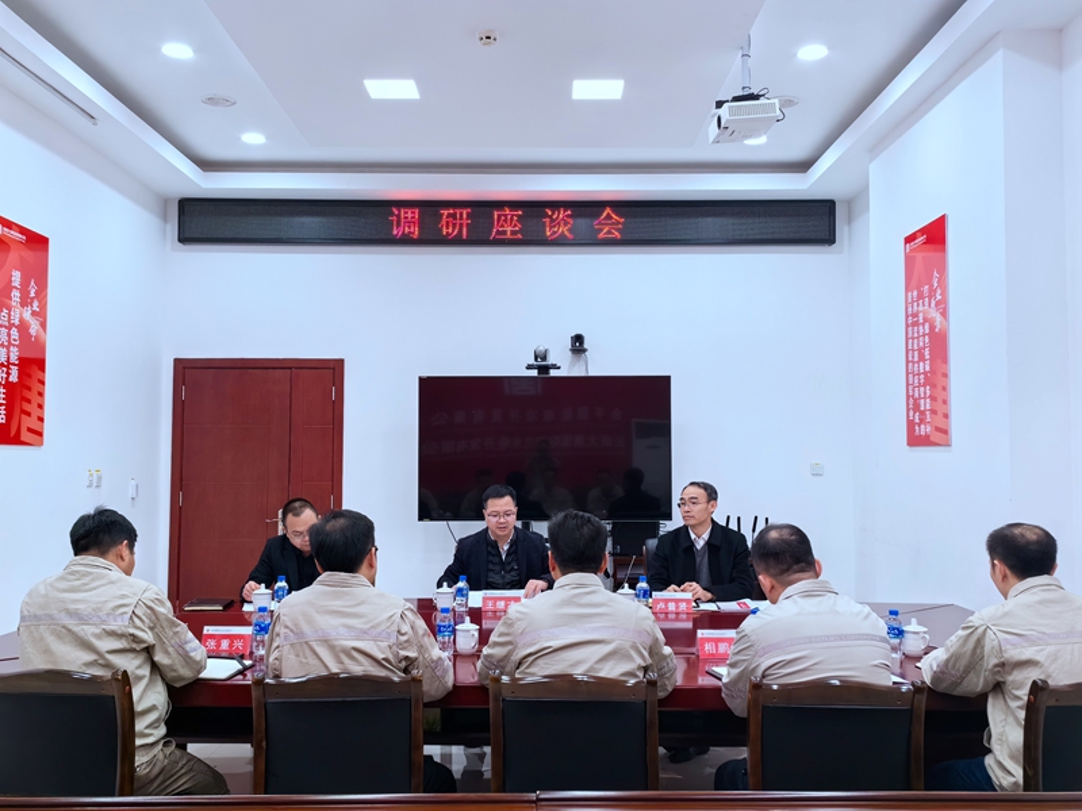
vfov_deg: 42.9
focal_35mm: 33
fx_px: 1031
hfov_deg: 55.4
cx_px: 541
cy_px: 406
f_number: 2
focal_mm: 5.75
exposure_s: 1/100
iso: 160
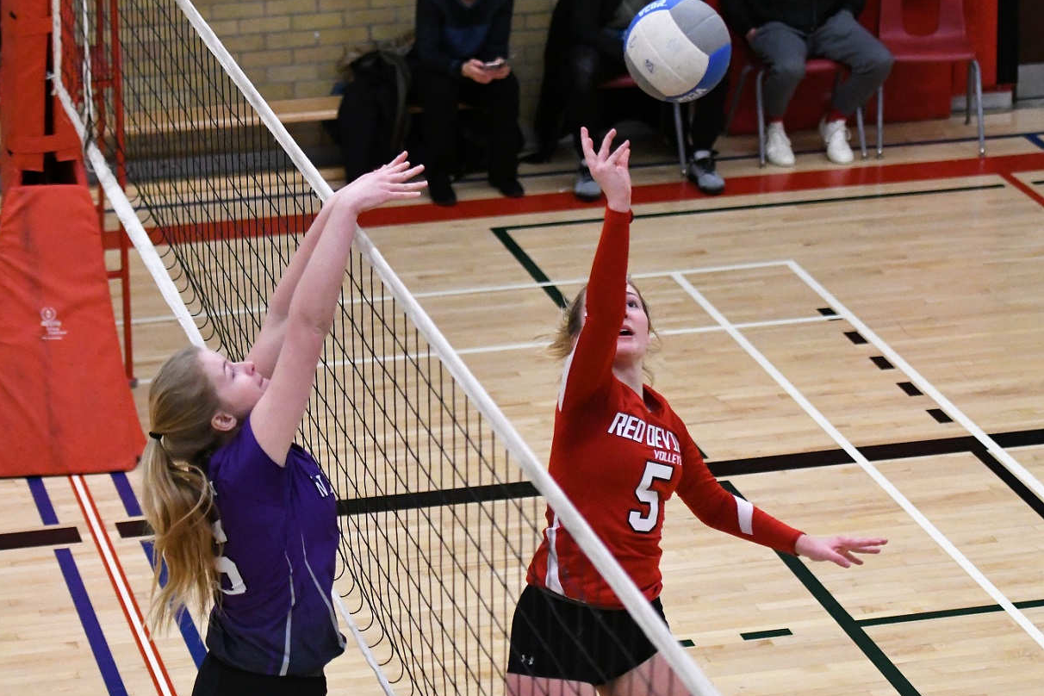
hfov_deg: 19.3
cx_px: 518
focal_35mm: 106
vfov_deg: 12.9
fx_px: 3074
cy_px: 348
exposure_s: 1/1000
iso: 7200
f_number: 2.8
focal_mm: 70
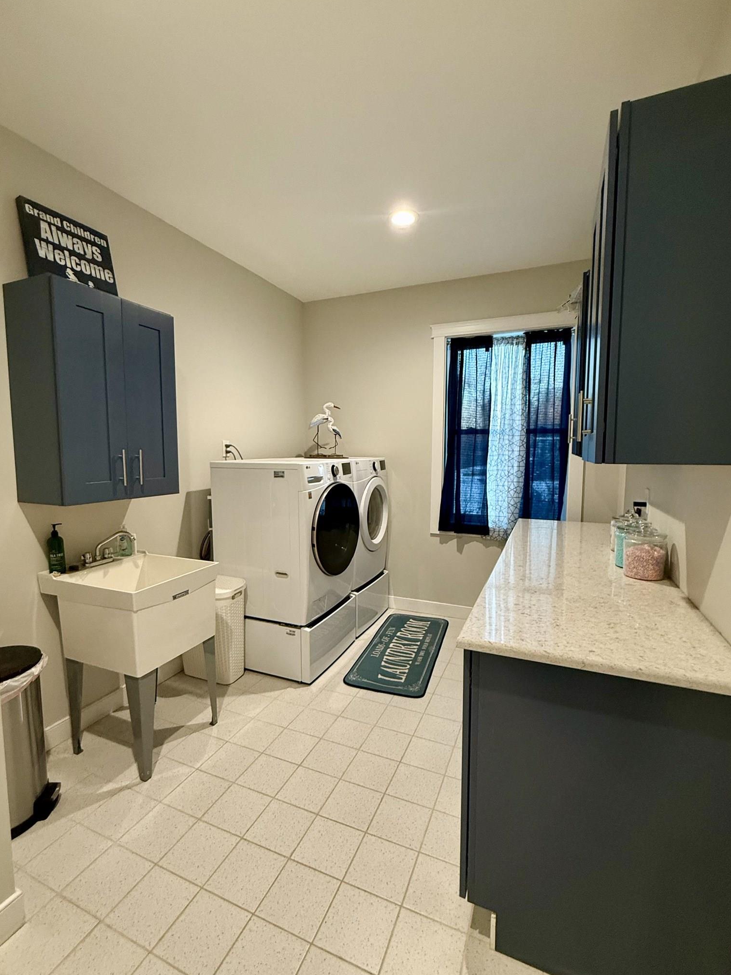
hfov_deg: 78.1
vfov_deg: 94.5
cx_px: 355
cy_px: 489
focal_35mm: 16
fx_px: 451
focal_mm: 2.22
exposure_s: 1/60
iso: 320
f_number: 2.2
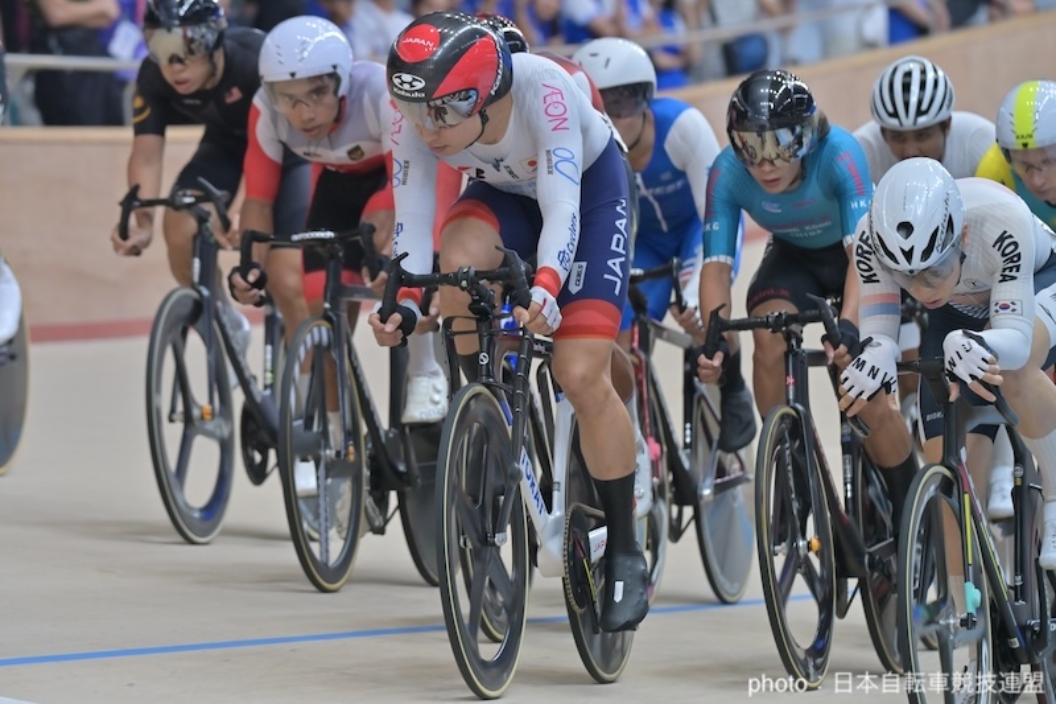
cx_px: 528
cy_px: 352
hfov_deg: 7.4
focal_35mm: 280
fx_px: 8211
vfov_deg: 4.9
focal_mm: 280
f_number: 6.3
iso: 1600
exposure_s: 1/500
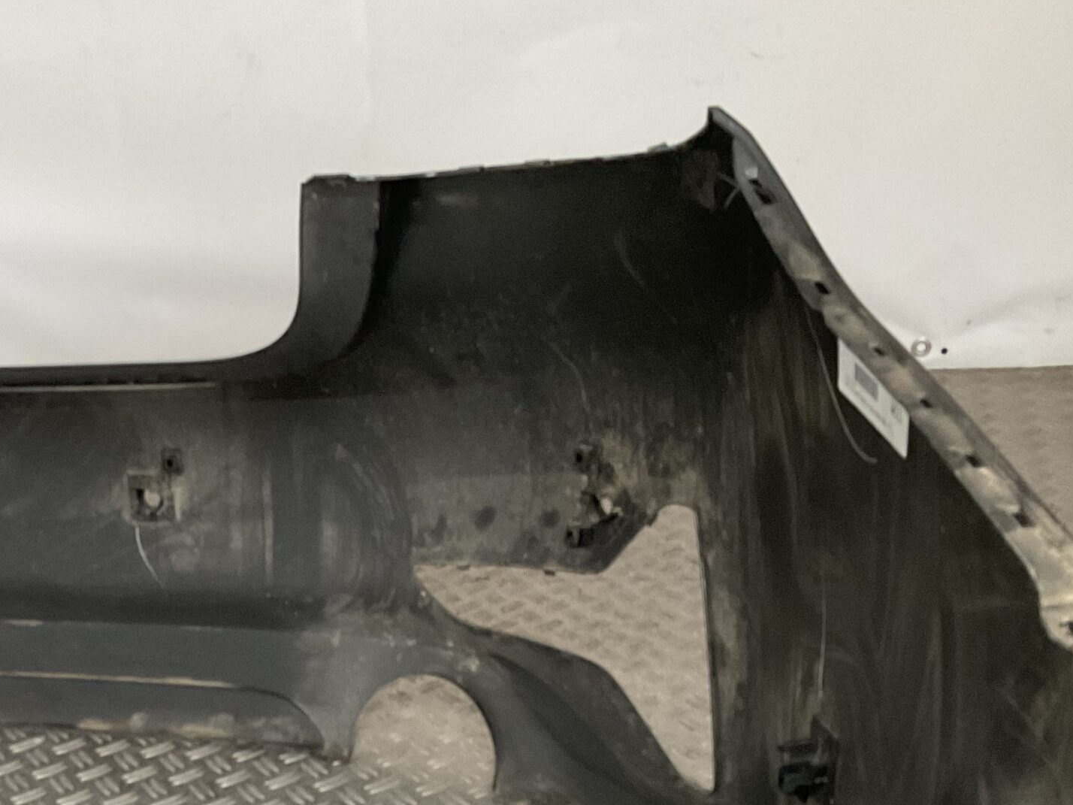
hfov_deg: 36.2
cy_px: 715
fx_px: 1612
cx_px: 301
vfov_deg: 27.1
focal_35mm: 52
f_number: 1.8
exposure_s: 1/60
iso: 250
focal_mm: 3
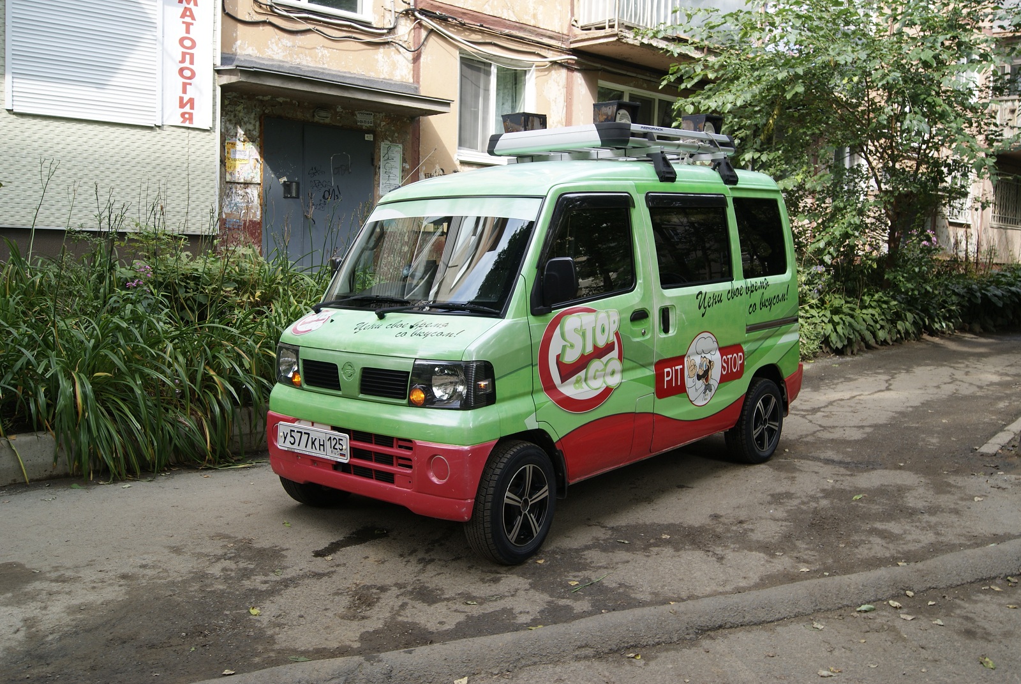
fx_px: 937
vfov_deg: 40.1
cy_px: 342
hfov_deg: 57.2
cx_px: 510
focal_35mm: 33
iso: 100
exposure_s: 1/60
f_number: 6.3
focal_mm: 22
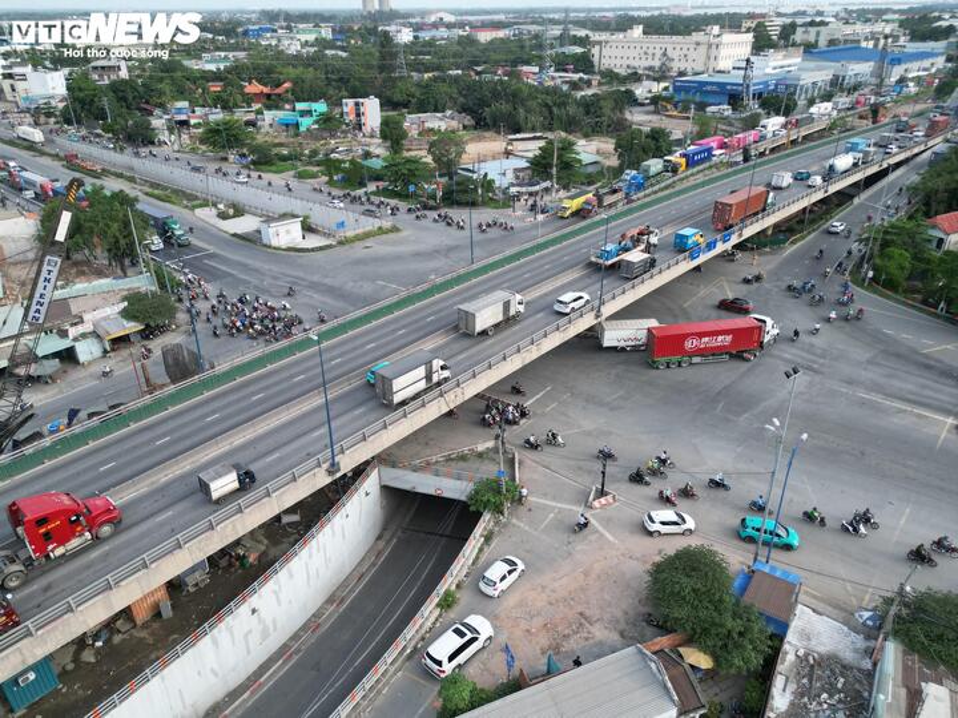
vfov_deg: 56.8
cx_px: 479
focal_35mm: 24
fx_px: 664
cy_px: 359
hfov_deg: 71.6
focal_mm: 6.72
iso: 130
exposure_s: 1/640
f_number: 1.7
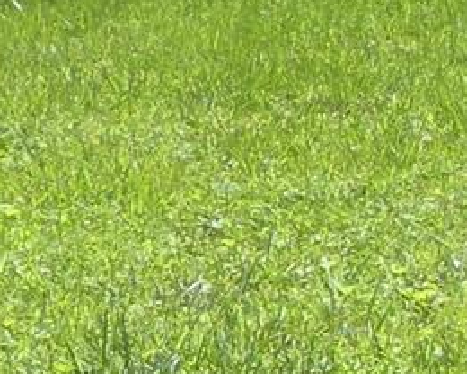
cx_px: -447
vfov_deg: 5.6
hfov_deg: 6.8
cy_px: 47
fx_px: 3829
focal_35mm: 277
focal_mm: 6.3
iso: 64
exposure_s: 1/312
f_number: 3.5
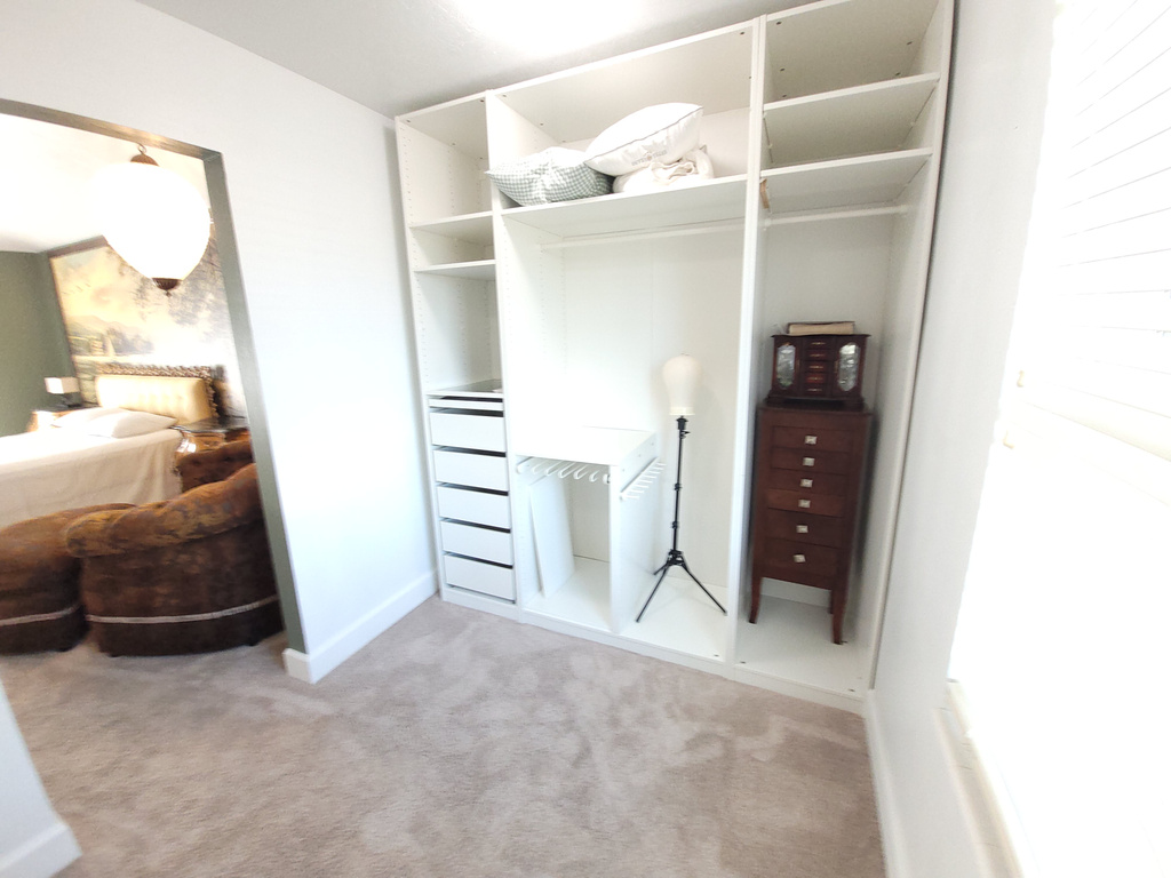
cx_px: 586
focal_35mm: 13
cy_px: 439
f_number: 2.2
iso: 200
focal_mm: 1.74
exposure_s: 1/15
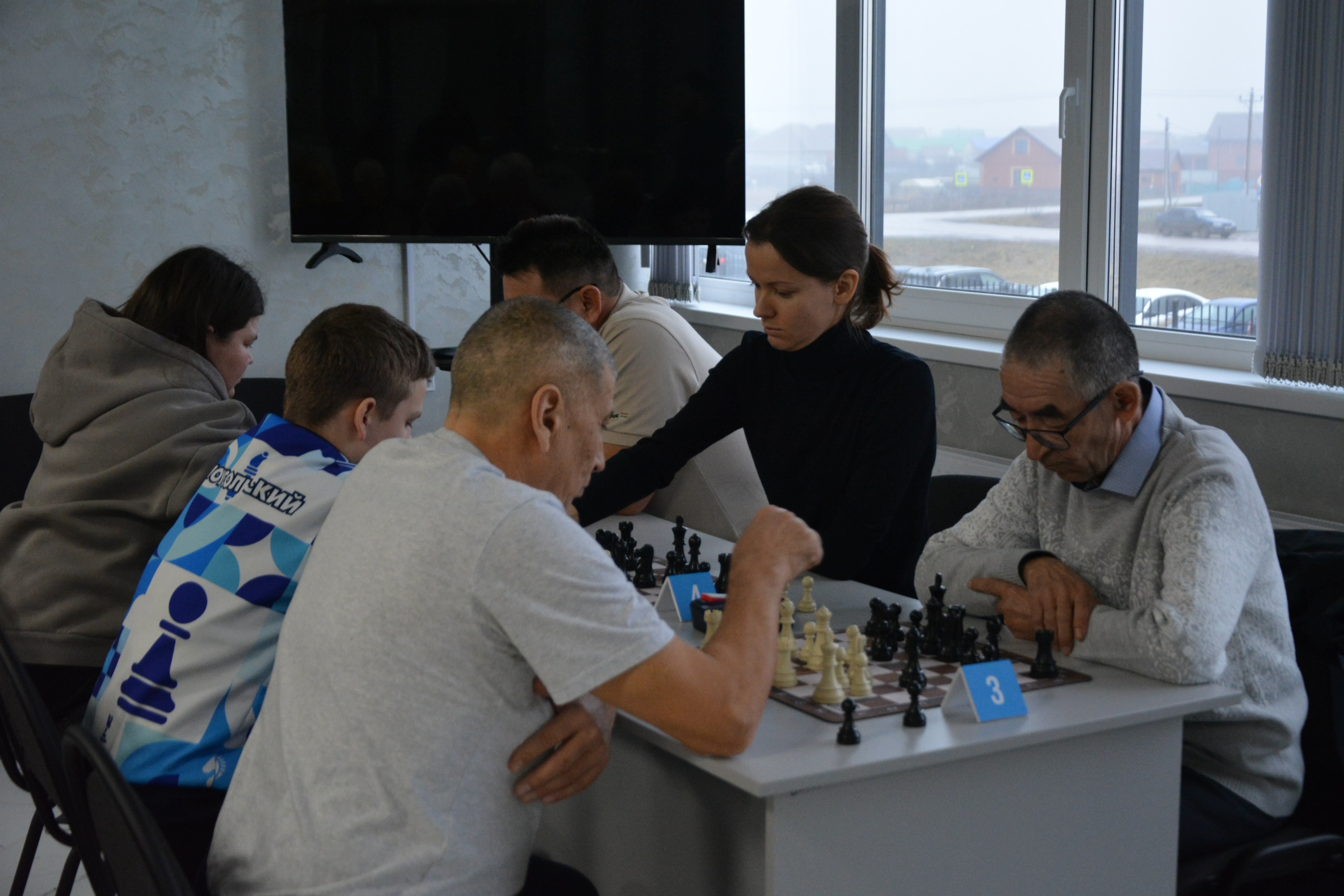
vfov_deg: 25.8
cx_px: 672
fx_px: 1960
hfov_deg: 37.9
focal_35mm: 52
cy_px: 448
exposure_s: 1/160
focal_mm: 35
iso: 1600
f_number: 4.5
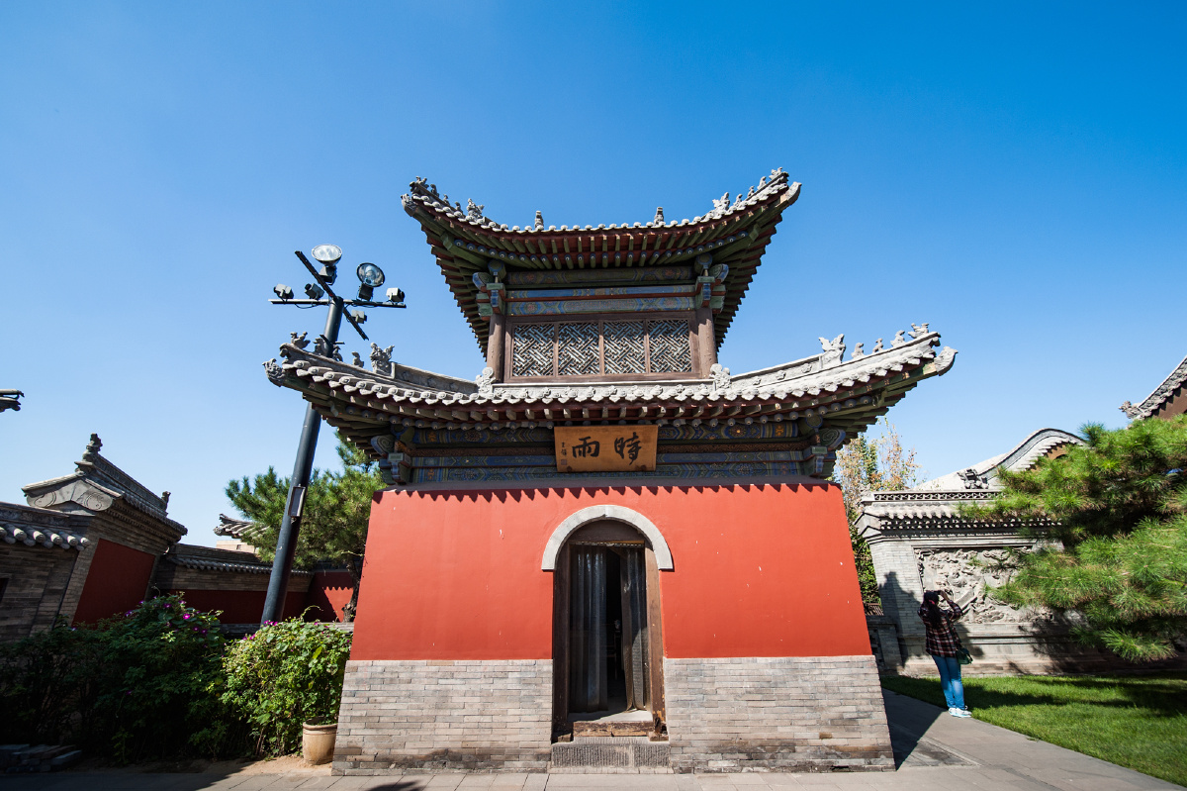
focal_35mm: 13
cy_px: 396
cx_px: 594
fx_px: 428
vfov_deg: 85.4
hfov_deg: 108.3
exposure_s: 1/640
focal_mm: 13
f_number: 5.6
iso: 200
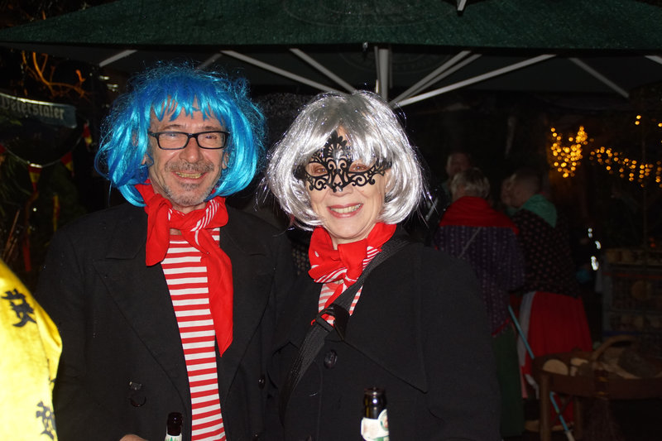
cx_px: 331
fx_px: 965
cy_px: 220
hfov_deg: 37.9
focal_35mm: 52
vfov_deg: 25.7
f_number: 4.5
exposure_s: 1/60
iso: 800
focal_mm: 35
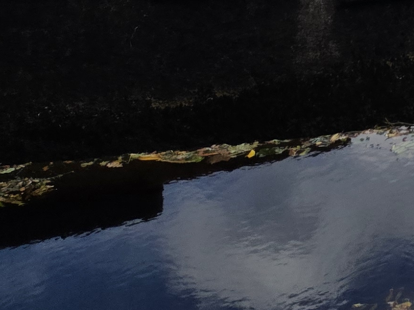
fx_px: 1256
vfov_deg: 12.2
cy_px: -351
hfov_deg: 14.2
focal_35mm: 105
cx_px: 933
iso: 80
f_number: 1.8
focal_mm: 5.4
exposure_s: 1/2782
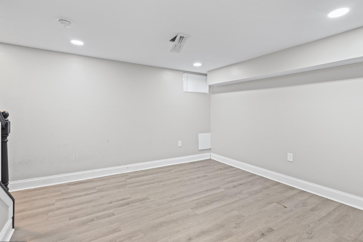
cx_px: 178
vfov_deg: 70.4
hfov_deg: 93.3
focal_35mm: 17
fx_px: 171
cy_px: 127
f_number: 7.1
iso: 1600
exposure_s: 1/25
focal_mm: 16
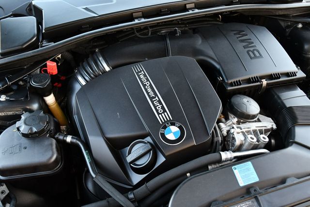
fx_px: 310
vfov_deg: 36.9
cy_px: 104
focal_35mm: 36
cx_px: 155
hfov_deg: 53.1
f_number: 3.5
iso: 800
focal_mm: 18
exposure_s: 1/160
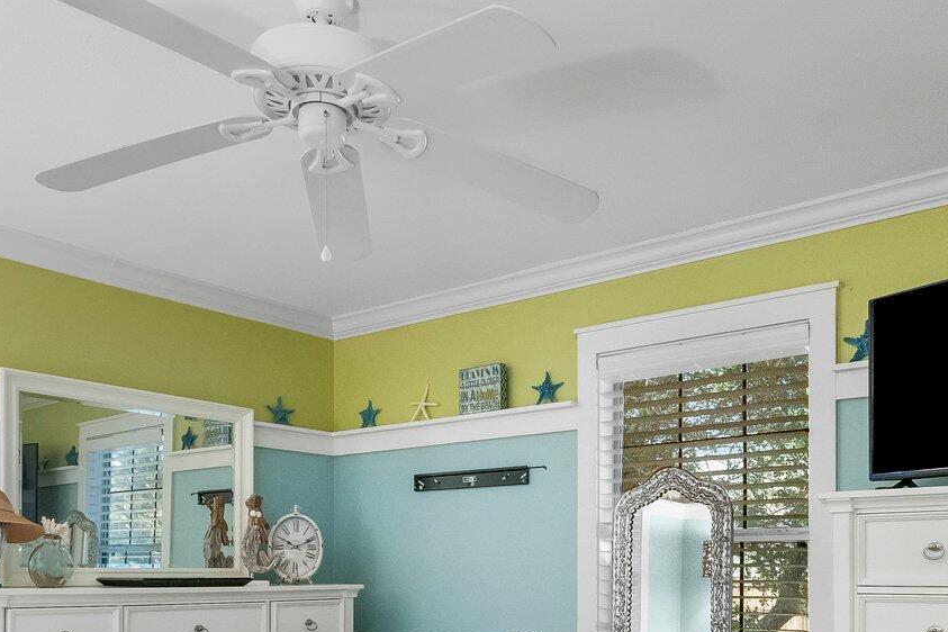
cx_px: 570
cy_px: 568
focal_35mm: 34
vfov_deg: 36.5
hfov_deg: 55.4
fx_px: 895
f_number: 8
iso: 2500
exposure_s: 1/15
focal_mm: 14
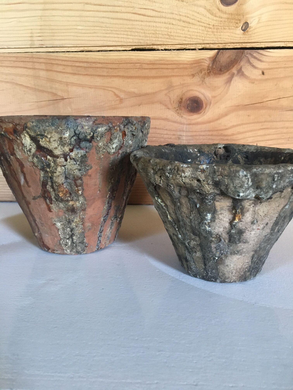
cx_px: 146
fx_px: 327
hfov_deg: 48.2
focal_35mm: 29
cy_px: 195
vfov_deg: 61.7
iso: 200
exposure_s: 1/20
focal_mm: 4.15
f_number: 2.2
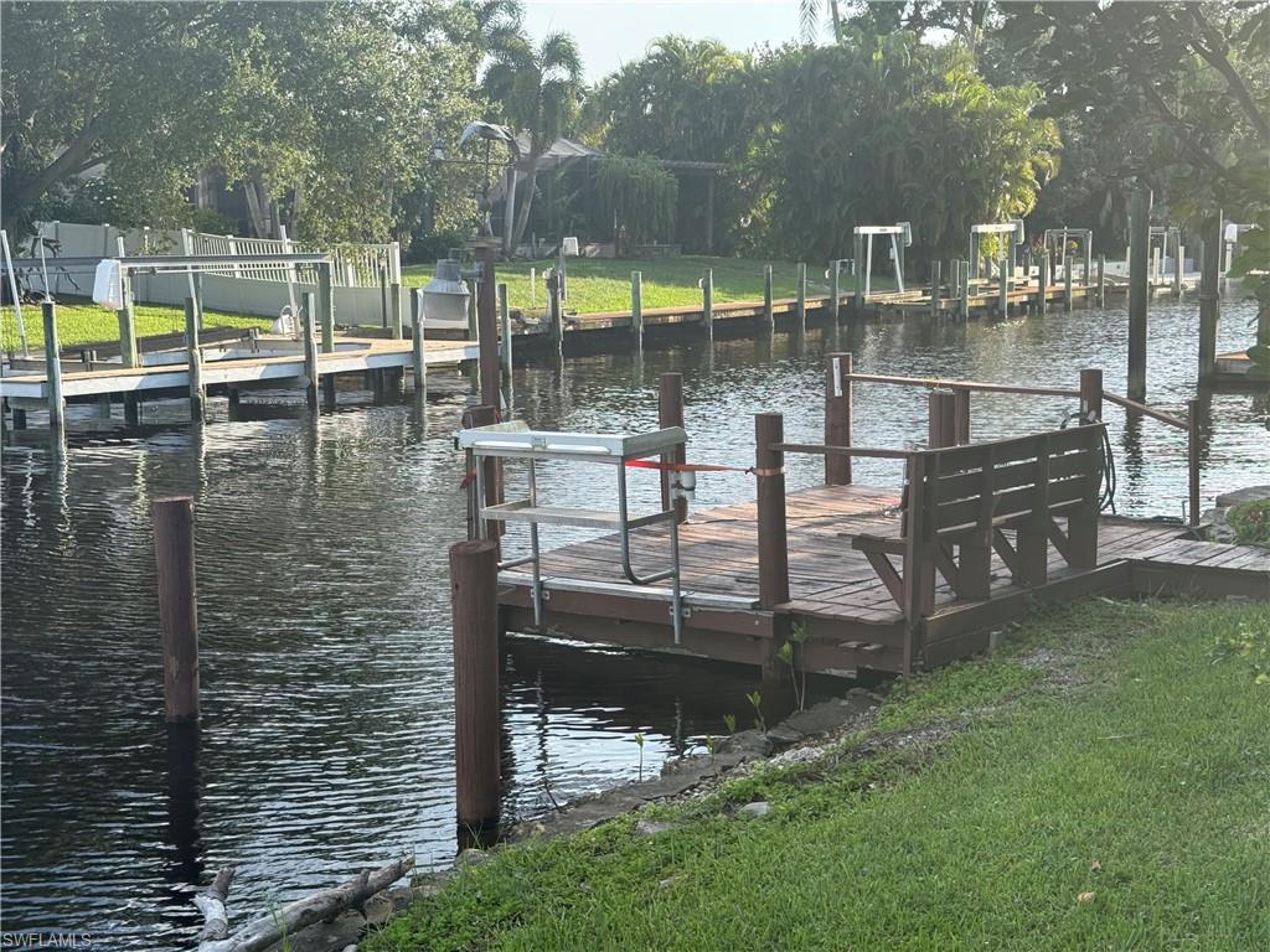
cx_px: 635
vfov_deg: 30.3
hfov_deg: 39.7
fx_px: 1761
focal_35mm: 48
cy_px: 476
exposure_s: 1/1242
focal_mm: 6.76
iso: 64
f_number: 1.78
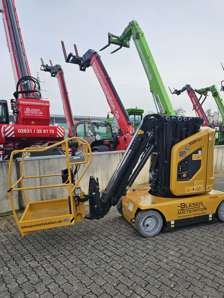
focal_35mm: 26
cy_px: 166
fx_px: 224
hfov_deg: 52.9
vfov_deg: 67.1
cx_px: 125
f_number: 1.7
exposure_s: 1/370
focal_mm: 6.3
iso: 10
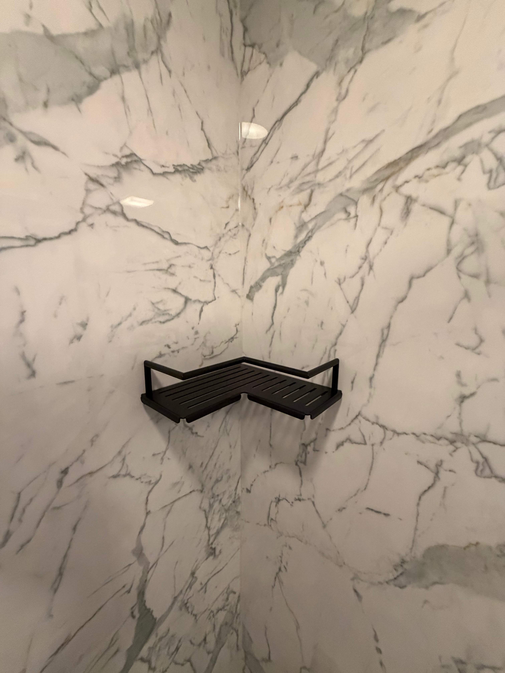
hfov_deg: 85.7
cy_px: 336
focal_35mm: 14
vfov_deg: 102.1
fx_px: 272
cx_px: 252
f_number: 2.2
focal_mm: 2.22
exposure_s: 1/60
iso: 500
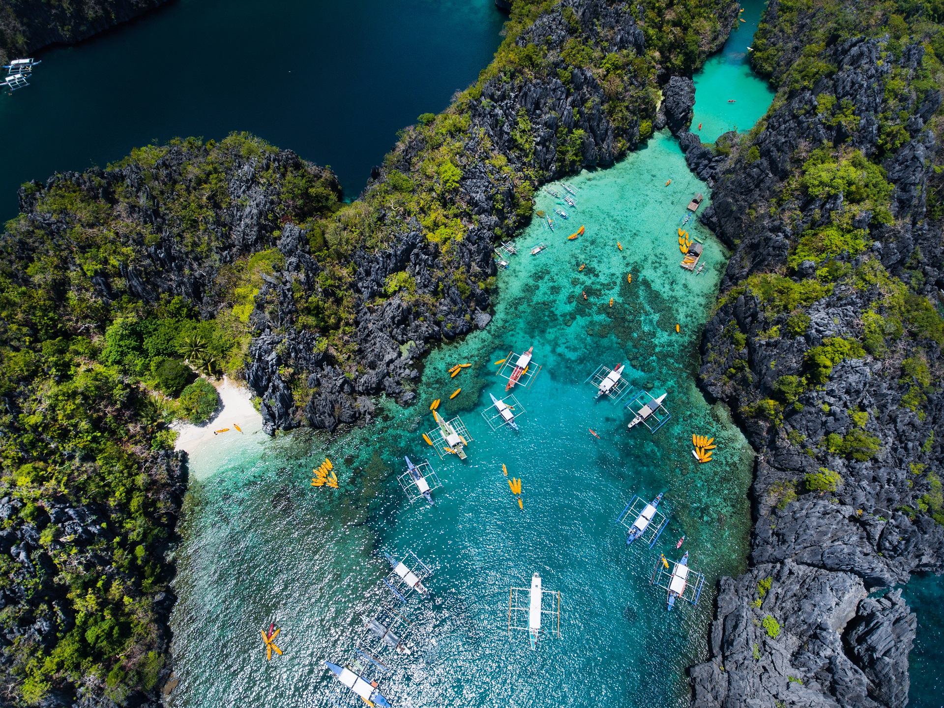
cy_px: 354
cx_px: 472
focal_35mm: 20
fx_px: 545
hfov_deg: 81.8
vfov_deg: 65.9
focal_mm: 3.61
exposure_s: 1/1100
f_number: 2.8
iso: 100
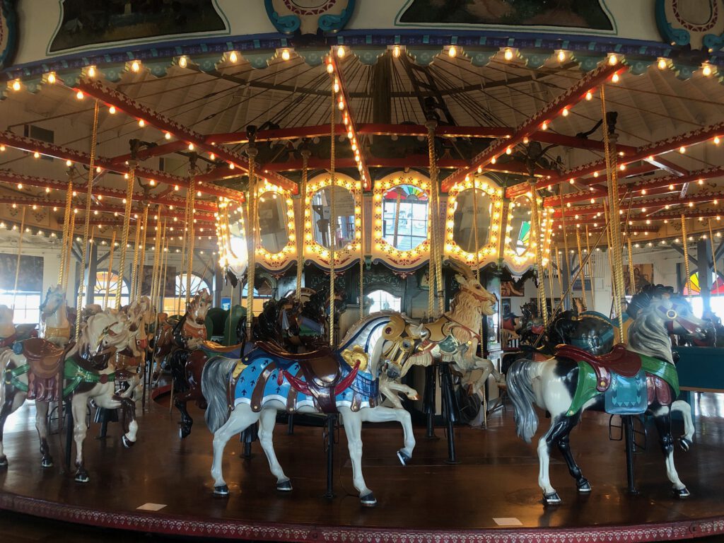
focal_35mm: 28
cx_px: 362
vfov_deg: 49.7
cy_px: 272
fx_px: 586
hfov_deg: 63.4
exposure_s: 1/30
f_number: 1.8
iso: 25
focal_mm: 3.99
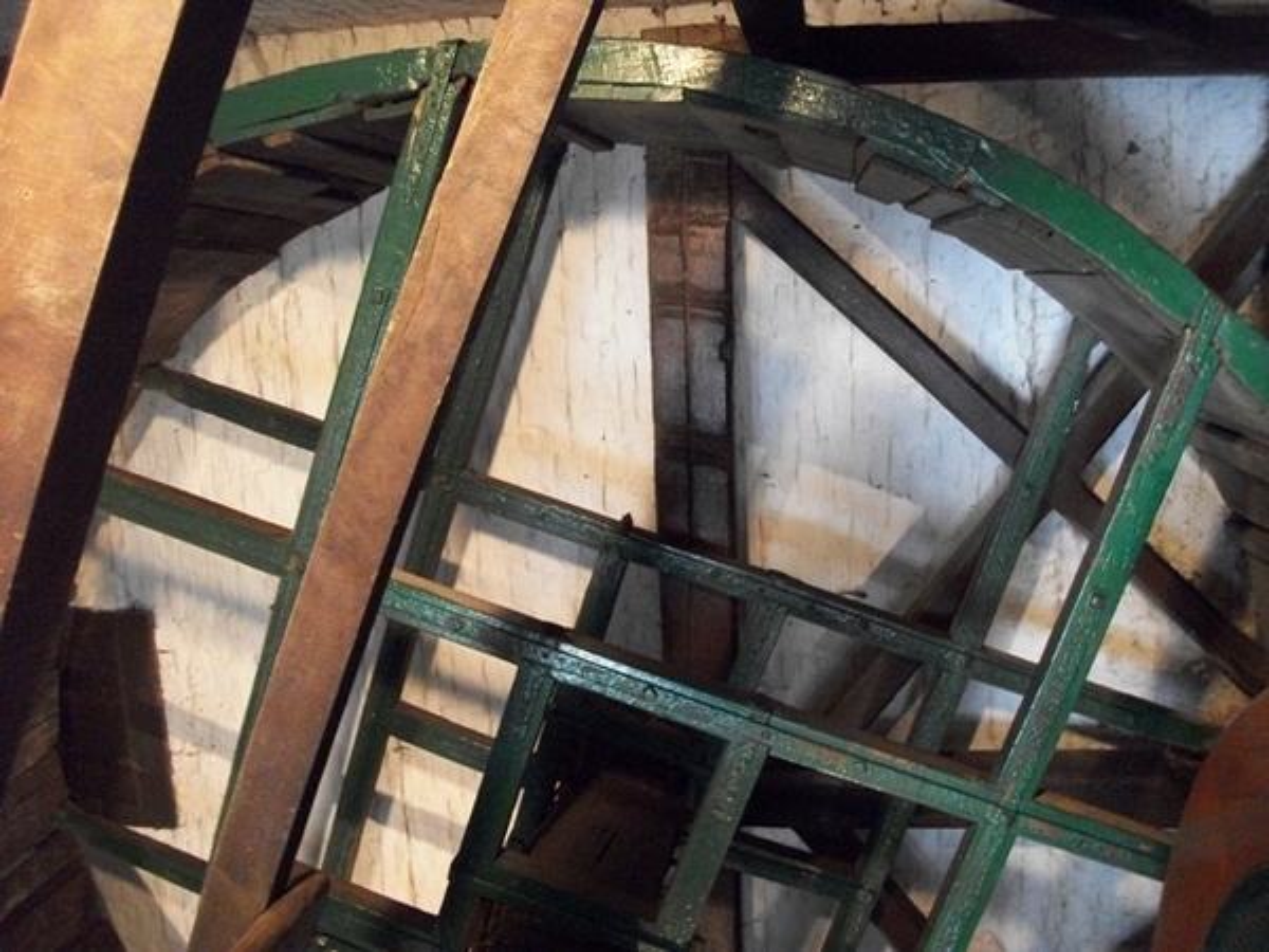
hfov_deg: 56.8
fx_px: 1173
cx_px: 634
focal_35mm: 32
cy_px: 476
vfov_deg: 44.2
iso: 640
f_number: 2.9
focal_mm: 5.7
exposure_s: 1/30
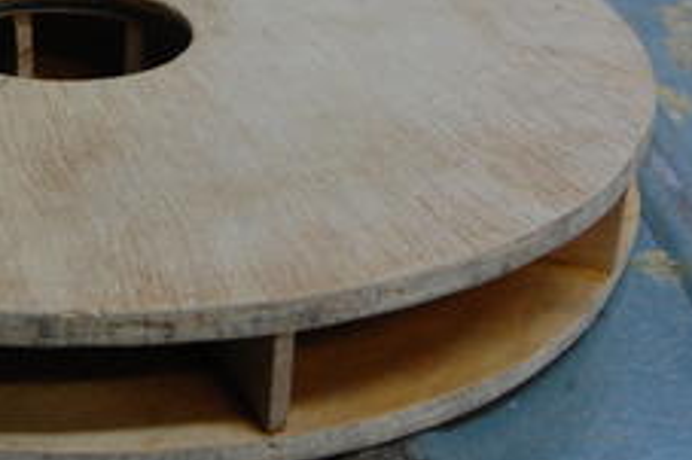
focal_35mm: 111
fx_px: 2133
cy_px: 117
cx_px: 43
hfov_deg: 18.1
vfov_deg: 12.3
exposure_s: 1/25
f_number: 13
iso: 1600
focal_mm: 35
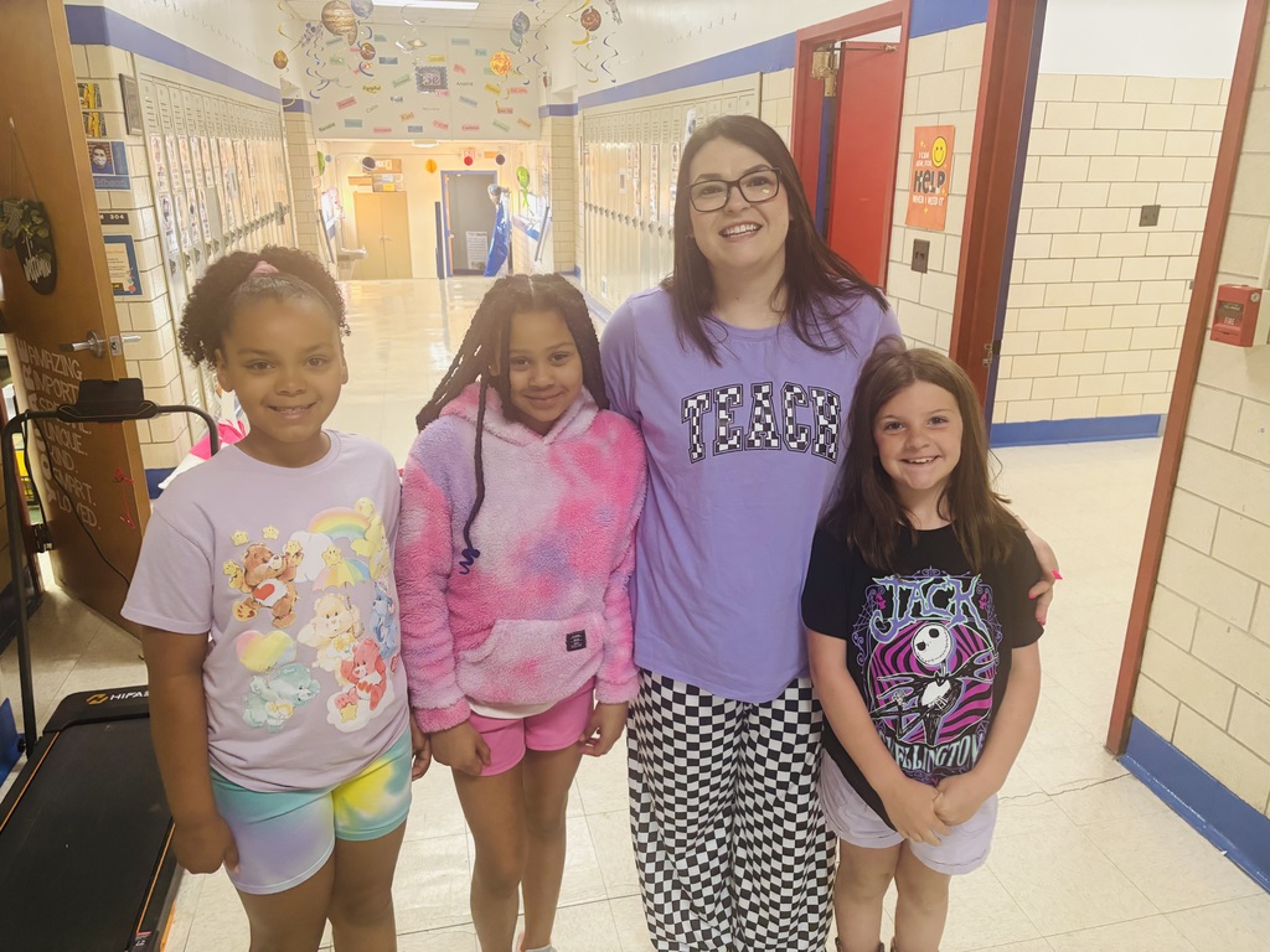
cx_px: 635
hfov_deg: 67.3
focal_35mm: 26
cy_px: 476
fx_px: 954
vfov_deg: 53.1
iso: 250
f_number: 1.6
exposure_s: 1/60
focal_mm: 5.96
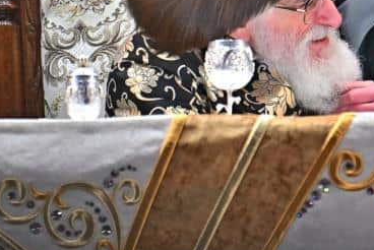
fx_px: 8671
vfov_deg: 1.7
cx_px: 354
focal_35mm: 834
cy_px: -42
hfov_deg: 2.5
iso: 640
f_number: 2.8
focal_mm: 200
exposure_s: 1/640
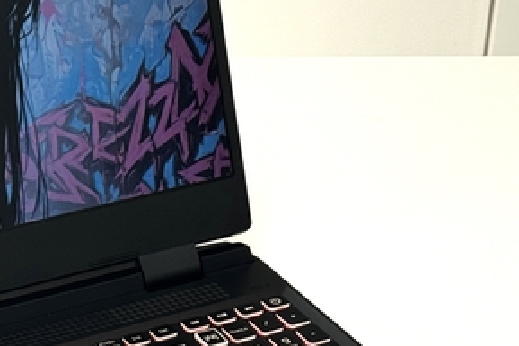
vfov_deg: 9.9
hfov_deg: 14.6
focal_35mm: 138
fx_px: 1990
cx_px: 16
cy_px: 287
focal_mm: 6.76
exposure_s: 1/121
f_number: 1.78
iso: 80
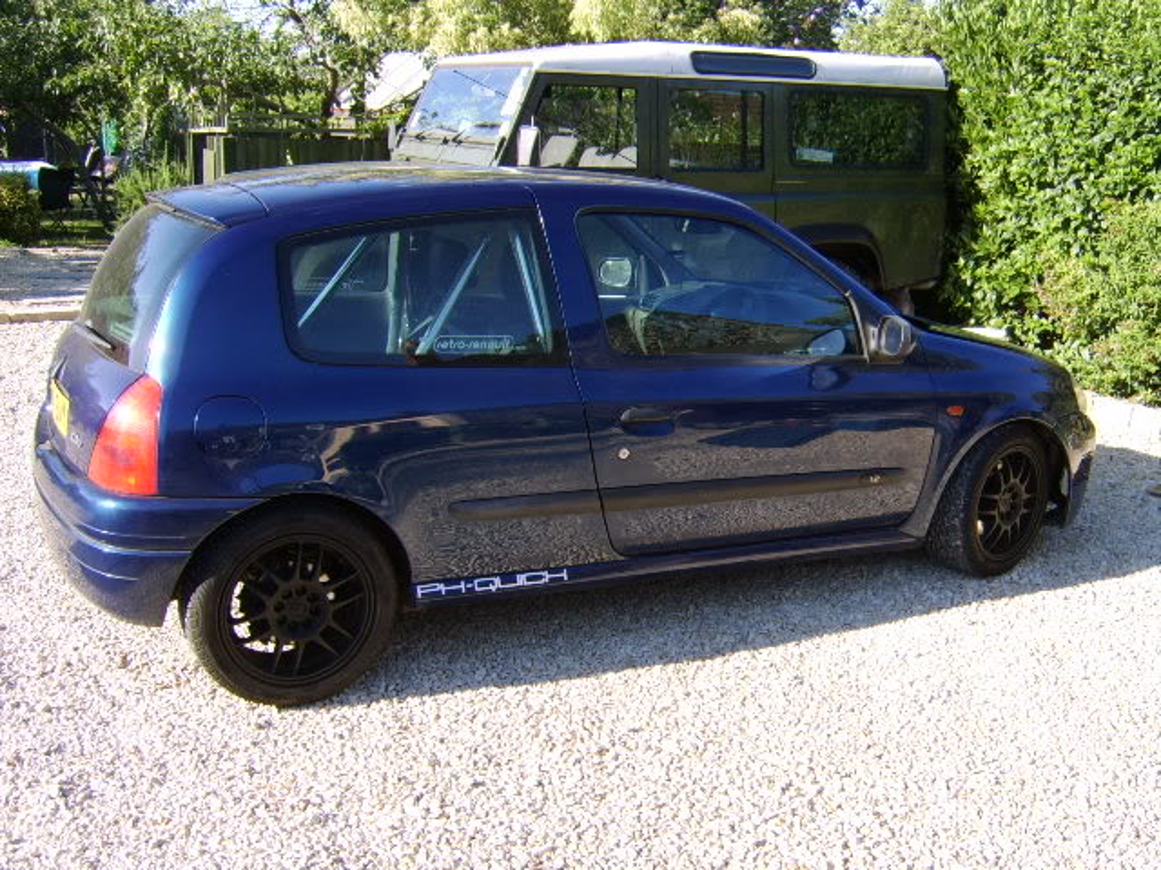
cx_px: 580
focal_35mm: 31
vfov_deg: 45.4
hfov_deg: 58.4
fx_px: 1040
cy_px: 435
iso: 71
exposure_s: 1/210
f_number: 4
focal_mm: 8.13
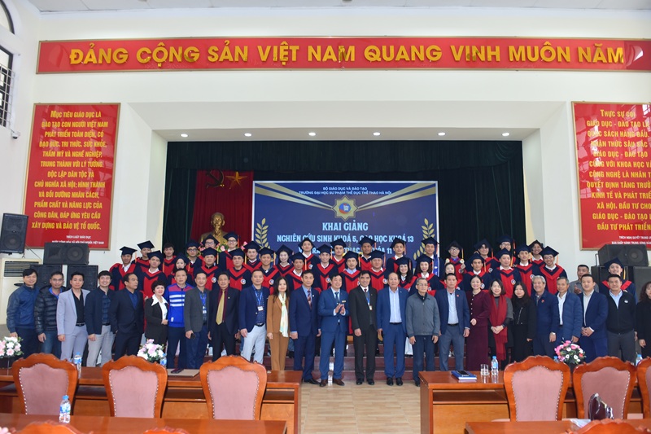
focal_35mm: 24
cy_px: 217
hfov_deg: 73.8
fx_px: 434
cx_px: 326
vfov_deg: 53.1
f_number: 4.5
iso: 640
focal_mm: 24
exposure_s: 1/100
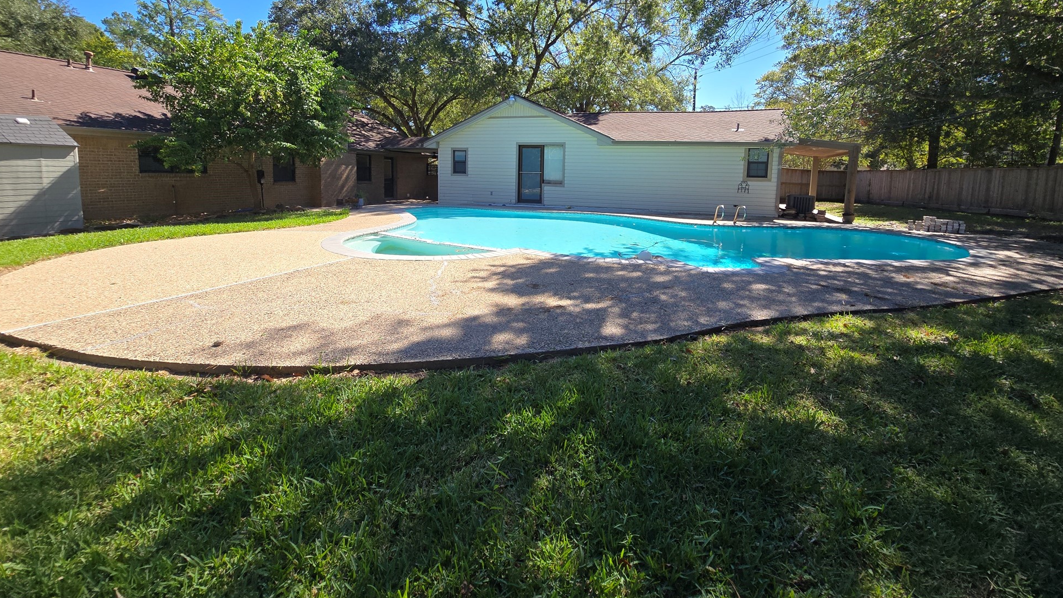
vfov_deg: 69.1
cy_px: 214
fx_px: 423
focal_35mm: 15
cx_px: 547
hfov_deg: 103.0
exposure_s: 1/1076
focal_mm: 2.2
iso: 50
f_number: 2.2
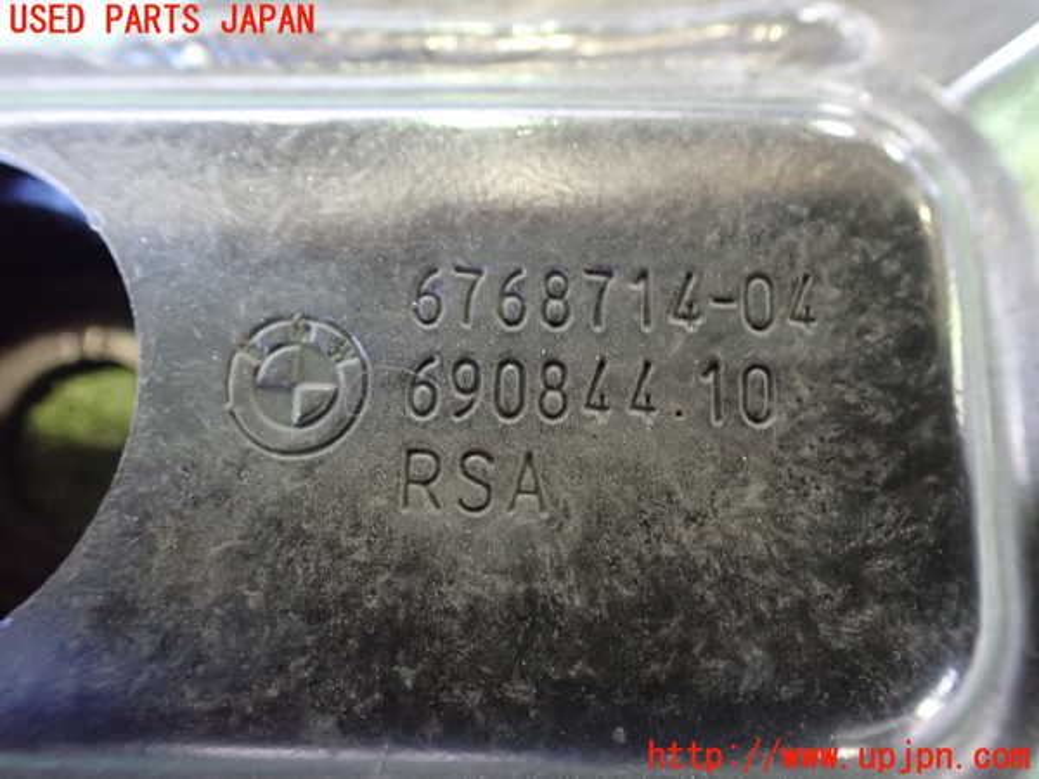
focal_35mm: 30
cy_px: 390
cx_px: 520
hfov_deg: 60.0
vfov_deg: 46.8
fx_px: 900
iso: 1250
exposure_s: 1/30
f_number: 2.3
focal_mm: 5.4
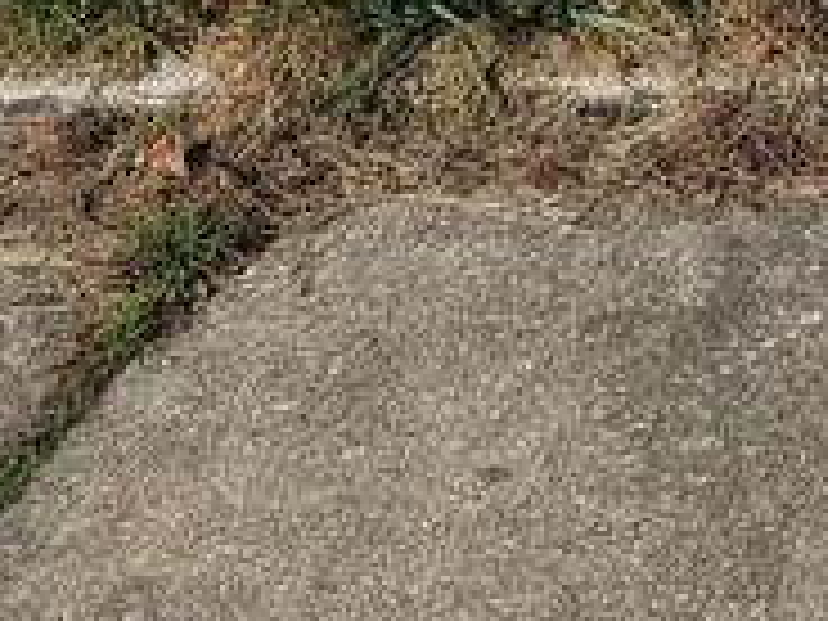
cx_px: 1602
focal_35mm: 125
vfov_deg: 8.8
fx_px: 2990
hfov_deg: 13.7
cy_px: -1467
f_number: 1.8
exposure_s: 1/1563
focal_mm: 6.7
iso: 16
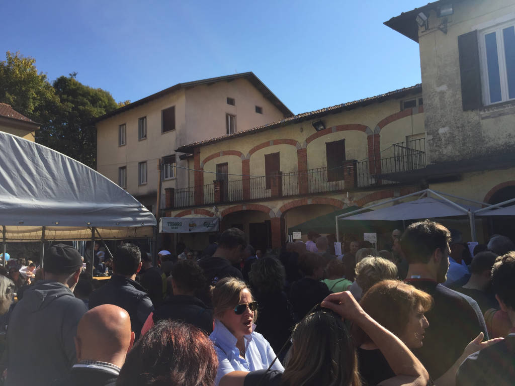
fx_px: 431
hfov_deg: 61.7
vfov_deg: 48.2
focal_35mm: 29
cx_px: 258
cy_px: 193
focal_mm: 4.15
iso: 32
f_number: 2.2
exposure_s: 1/1647
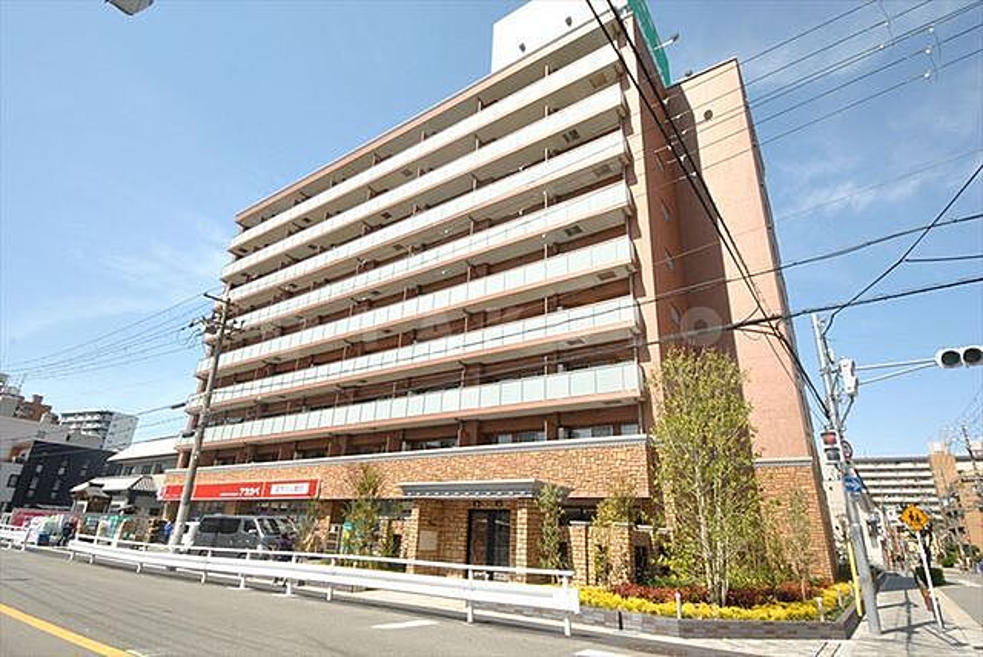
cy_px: 328
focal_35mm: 18
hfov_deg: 89.9
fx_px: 492
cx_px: 492
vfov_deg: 67.5
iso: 800
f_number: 11
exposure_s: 1/500
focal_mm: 12
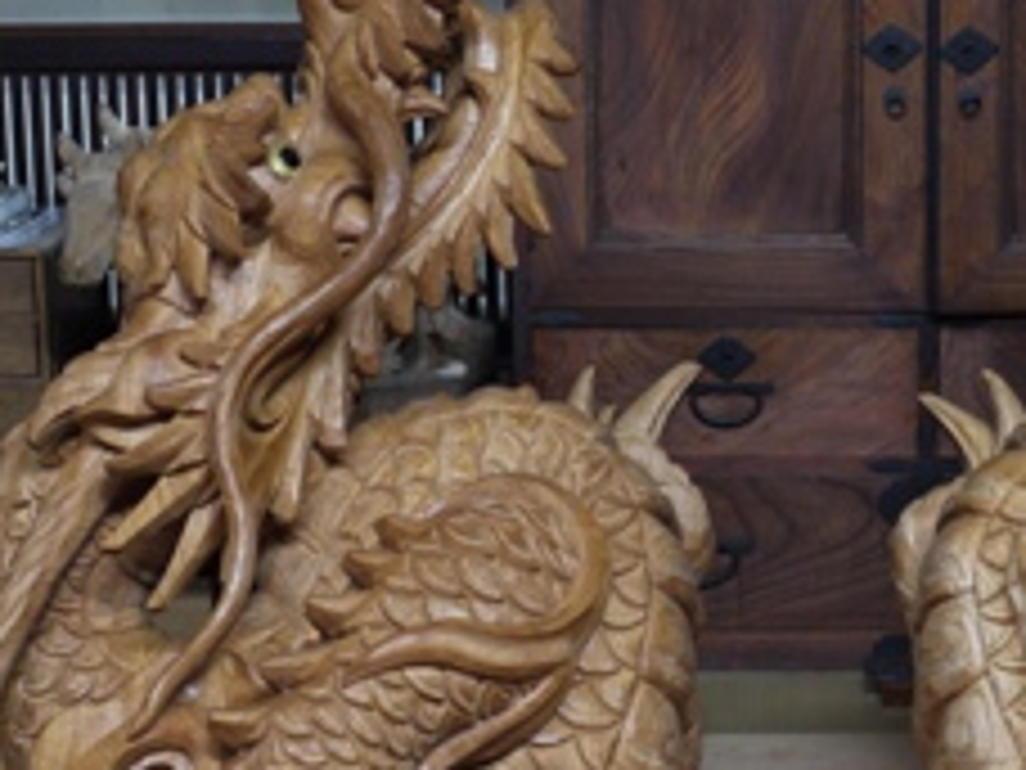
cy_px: 525
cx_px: 808
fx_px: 3023
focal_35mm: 102
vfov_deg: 14.5
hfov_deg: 19.1
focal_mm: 28
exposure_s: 1/8
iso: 400
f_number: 5.1
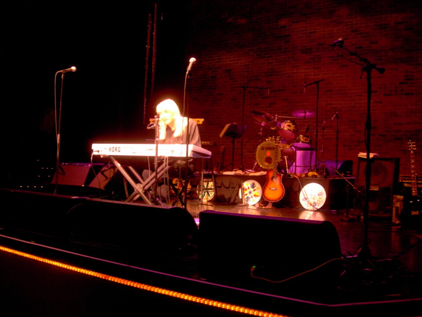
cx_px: 211
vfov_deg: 37.7
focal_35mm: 38
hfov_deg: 49.0
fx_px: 463
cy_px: 158
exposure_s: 1/4
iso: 94
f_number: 2.8
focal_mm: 7.8
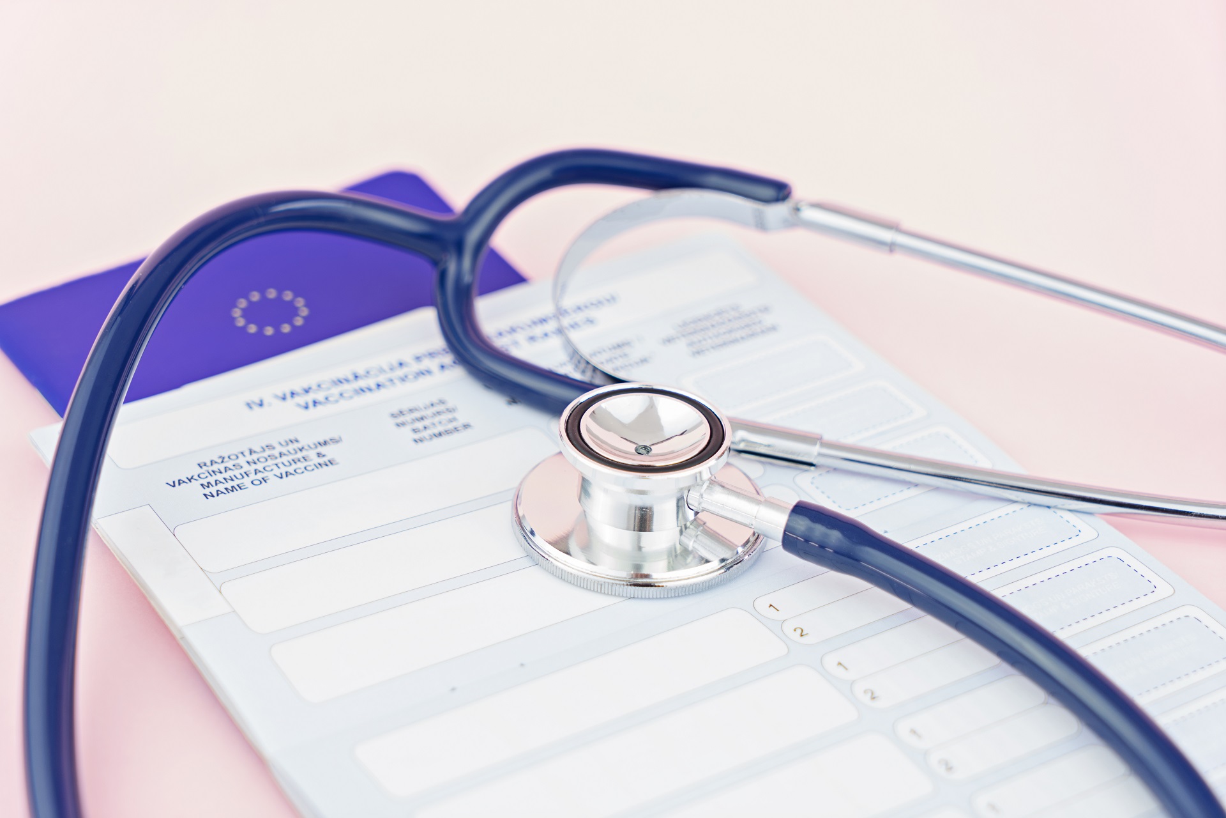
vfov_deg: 19.5
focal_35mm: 70
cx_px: 613
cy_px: 409
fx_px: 2384
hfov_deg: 28.8
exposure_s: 1/20
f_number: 5.6
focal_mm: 70
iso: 50
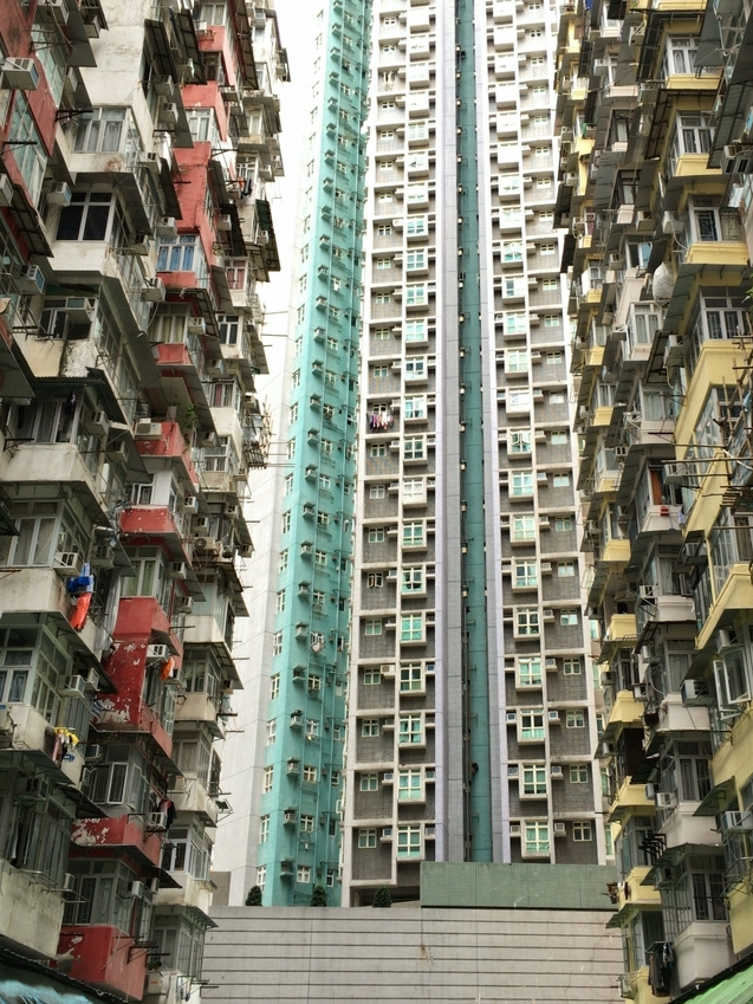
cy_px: 454
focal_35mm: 41
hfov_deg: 35.0
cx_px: 449
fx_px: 1189
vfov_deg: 45.7
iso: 25
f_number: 2.2
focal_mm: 4.15
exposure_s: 1/42
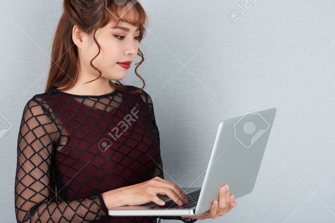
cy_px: 116
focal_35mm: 116
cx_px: 184
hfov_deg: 17.6
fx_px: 1079
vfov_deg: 11.8
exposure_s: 1/250
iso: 280
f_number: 5.6
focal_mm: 85
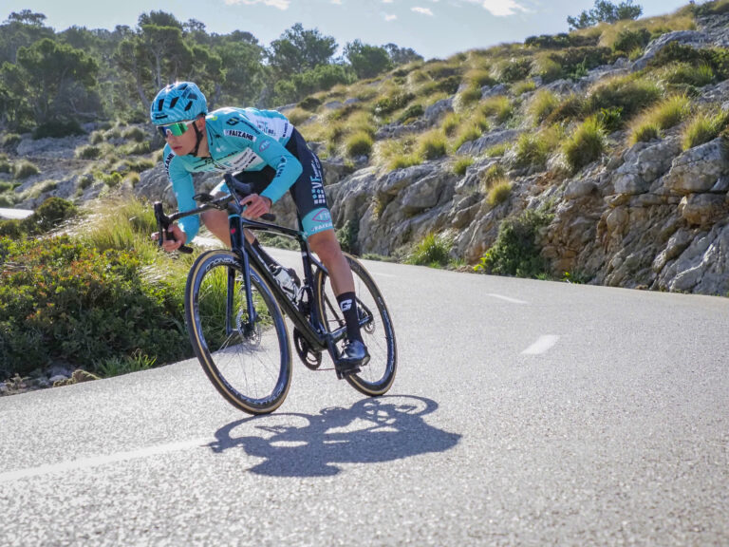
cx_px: 364
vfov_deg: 19.9
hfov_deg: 26.3
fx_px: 1558
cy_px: 274
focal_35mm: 74
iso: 4000
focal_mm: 37
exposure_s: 1/8000
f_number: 5.6
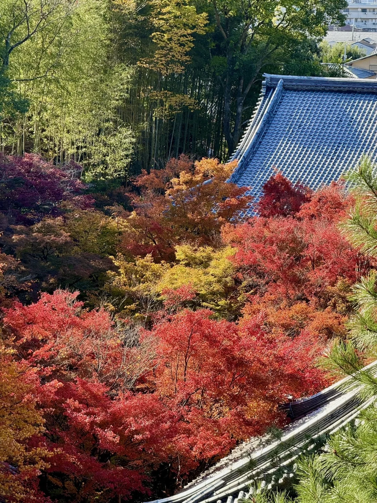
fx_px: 1743
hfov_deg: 12.3
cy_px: 252
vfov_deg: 16.4
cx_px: 188
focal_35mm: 120
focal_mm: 15.66
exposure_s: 1/181
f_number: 2.8
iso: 50
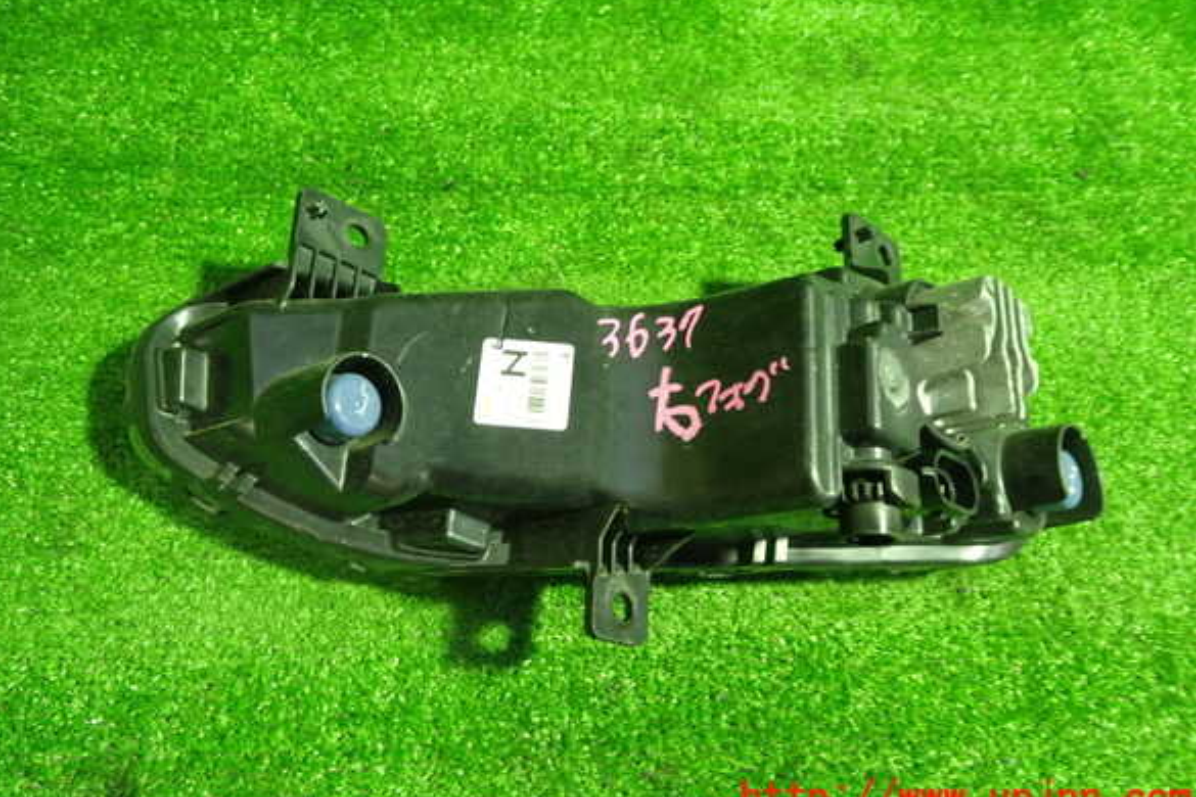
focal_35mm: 32
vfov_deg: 41.1
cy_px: 366
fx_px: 1063
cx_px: 589
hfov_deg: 58.7
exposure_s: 1/30
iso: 640
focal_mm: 5.4
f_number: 2.3
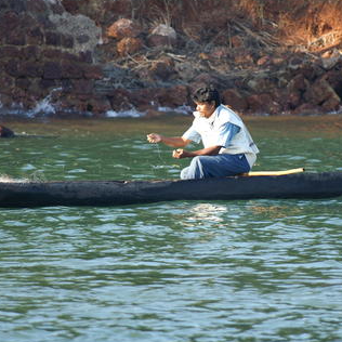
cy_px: 171
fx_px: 8652
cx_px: 200
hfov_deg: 2.3
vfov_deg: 2.3
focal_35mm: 774
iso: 200
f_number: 5.6
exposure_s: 1/250
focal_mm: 300
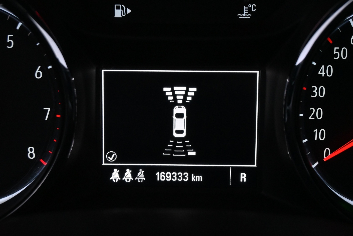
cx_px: 176
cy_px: 118
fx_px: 529
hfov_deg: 36.9
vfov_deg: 25.1
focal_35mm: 54
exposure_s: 1/100
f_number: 6.3
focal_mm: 36
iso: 5000
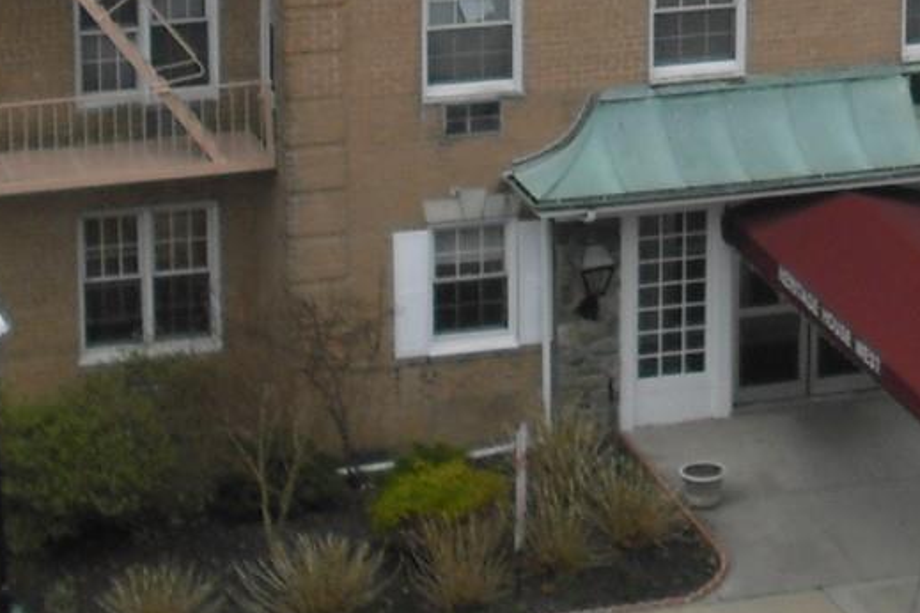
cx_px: 824
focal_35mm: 156
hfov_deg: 13.1
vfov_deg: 8.6
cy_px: -360
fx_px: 3986
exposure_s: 1/160
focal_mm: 6.2
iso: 64
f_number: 5.6
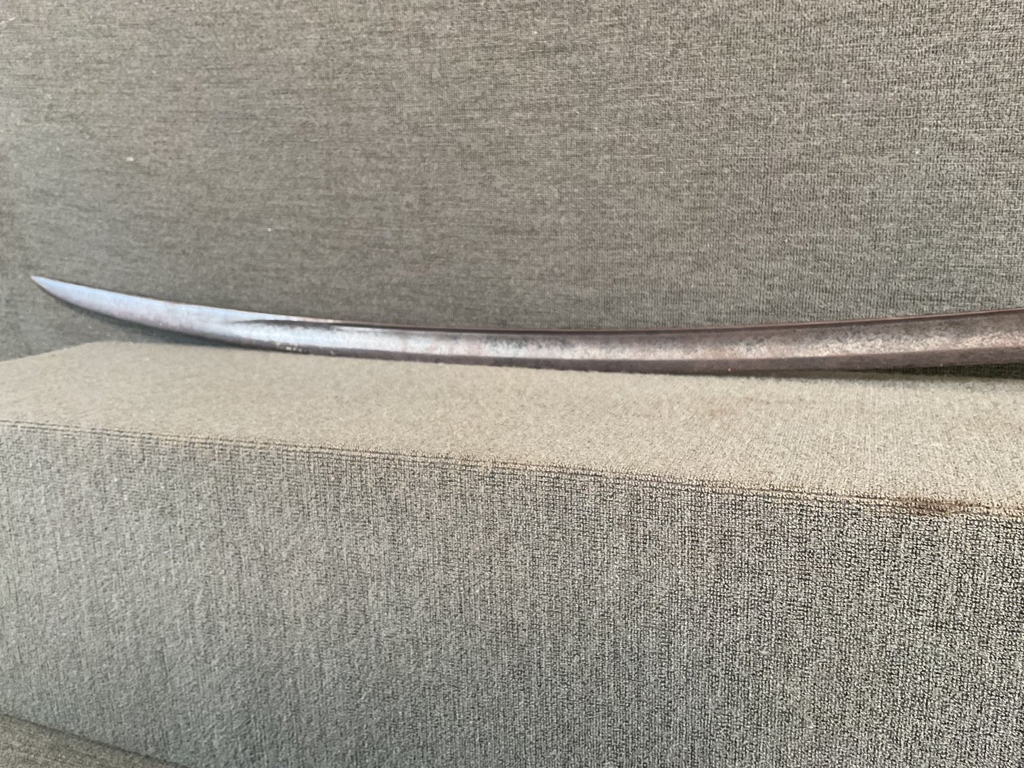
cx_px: 512
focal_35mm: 29
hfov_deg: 61.7
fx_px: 858
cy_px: 384
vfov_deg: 48.2
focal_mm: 3
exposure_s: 1/60
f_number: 1.8
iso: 160
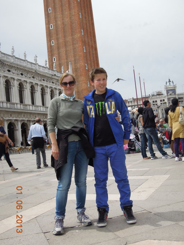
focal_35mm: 40
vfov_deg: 46.8
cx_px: 92
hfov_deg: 36.0
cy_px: 122
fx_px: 283
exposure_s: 1/1250
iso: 160
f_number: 4.1
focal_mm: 7.2
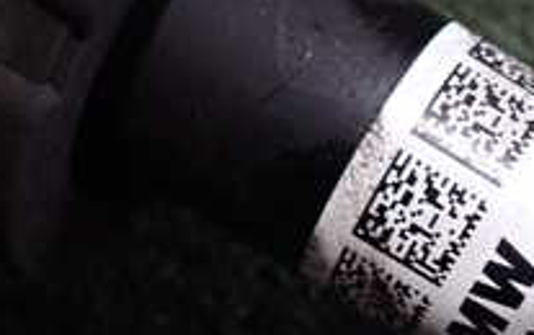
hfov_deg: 21.6
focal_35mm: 92
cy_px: 327
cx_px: 552
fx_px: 1341
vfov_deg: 14.1
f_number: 2.3
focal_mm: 5.4
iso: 320
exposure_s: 1/30
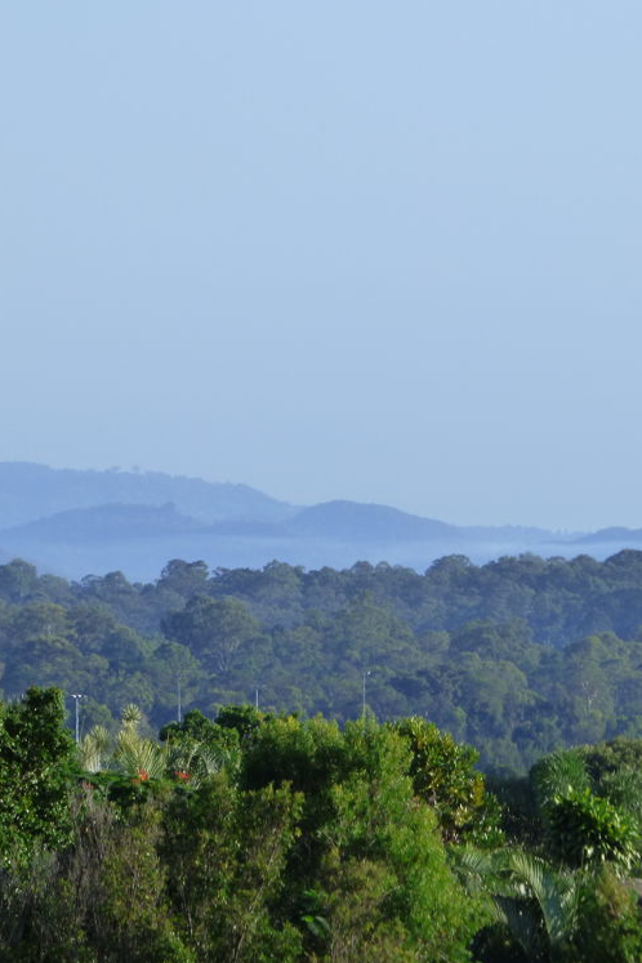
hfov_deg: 2.4
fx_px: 15460
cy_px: 482
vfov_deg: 3.6
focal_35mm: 578
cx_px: 443
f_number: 5.6
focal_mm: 74.38
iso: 160
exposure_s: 1/320
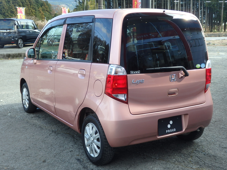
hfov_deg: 42.1
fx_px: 295
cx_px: 114
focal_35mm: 45
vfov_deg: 32.2
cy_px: 85
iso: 125
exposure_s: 1/200
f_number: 3.8
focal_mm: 8
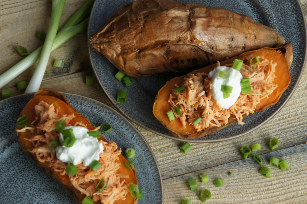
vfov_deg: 10.1
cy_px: 102
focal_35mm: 135
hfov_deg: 15.2
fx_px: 1150
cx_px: 154
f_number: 5.6
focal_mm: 90
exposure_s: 1/25
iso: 100
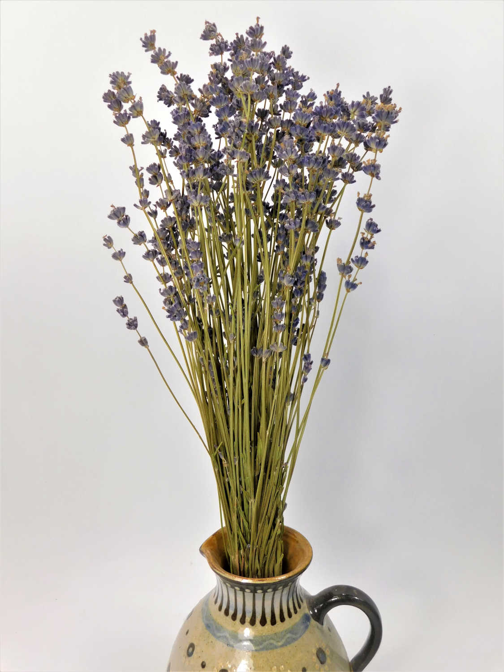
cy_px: 336
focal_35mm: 24
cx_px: 252
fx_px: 466
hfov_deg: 56.8
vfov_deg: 71.6
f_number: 3
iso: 125
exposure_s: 1/200
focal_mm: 4.1
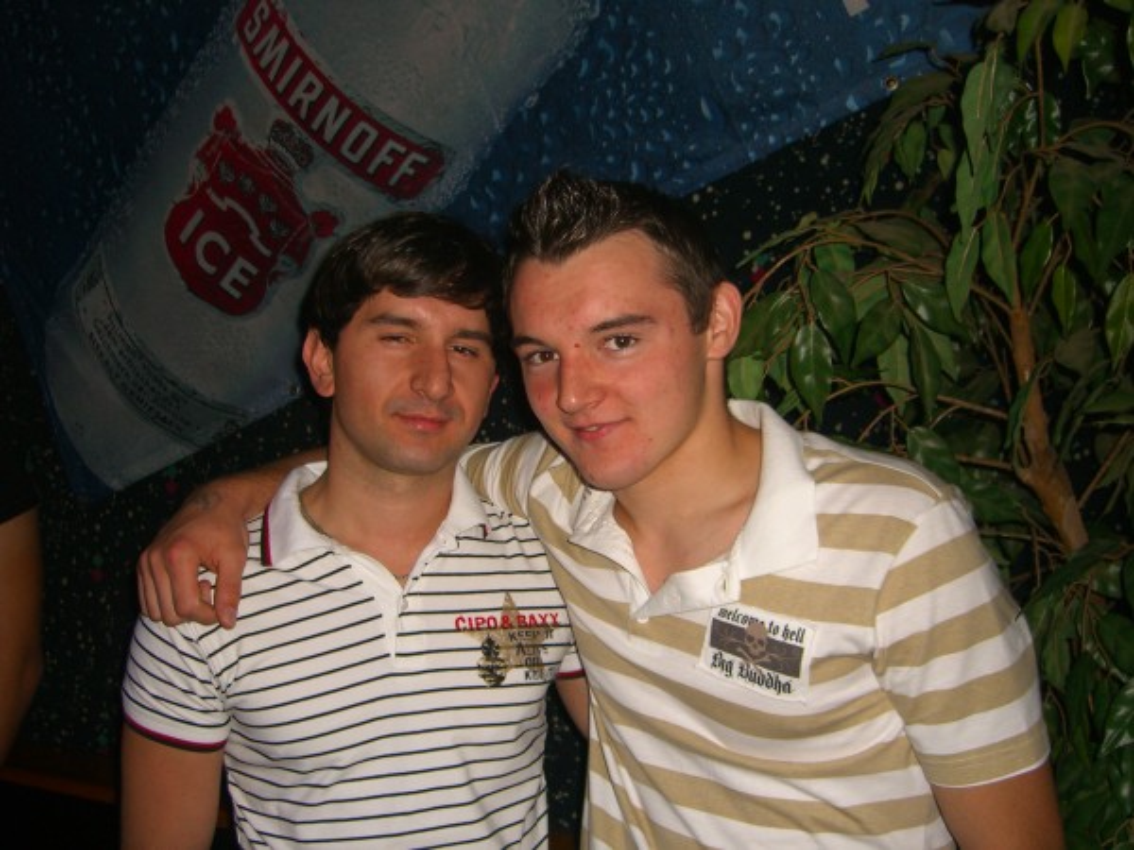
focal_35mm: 38
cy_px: 425
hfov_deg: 49.0
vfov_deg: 37.7
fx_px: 1245
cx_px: 567
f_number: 2.8
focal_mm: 7.9
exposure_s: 1/60
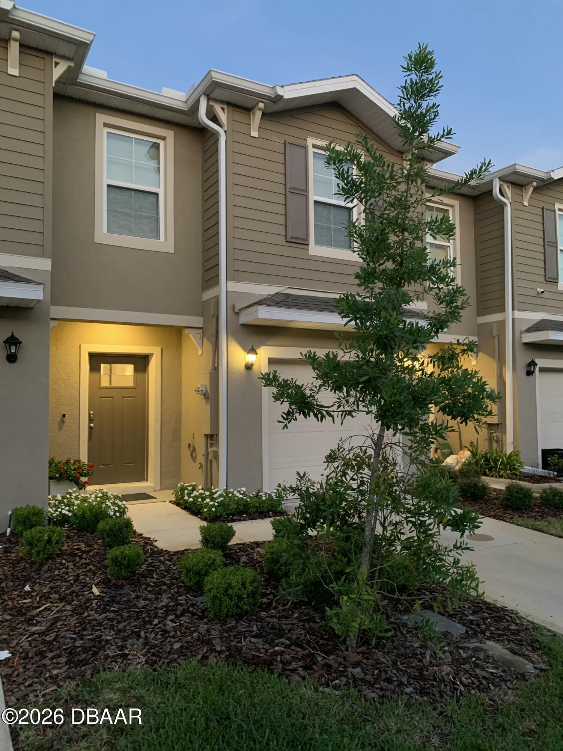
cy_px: 376
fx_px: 564
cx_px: 282
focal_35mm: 26
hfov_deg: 53.1
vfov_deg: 67.3
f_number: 1.8
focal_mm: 4.25
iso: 320
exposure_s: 1/40
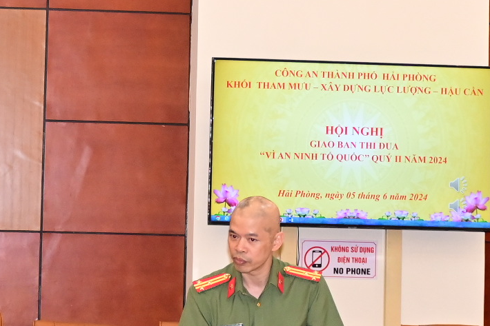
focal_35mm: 158
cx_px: 101
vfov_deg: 8.7
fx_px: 2150
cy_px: 183
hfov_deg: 12.9
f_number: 4.5
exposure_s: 1/250
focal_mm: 38
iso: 2500
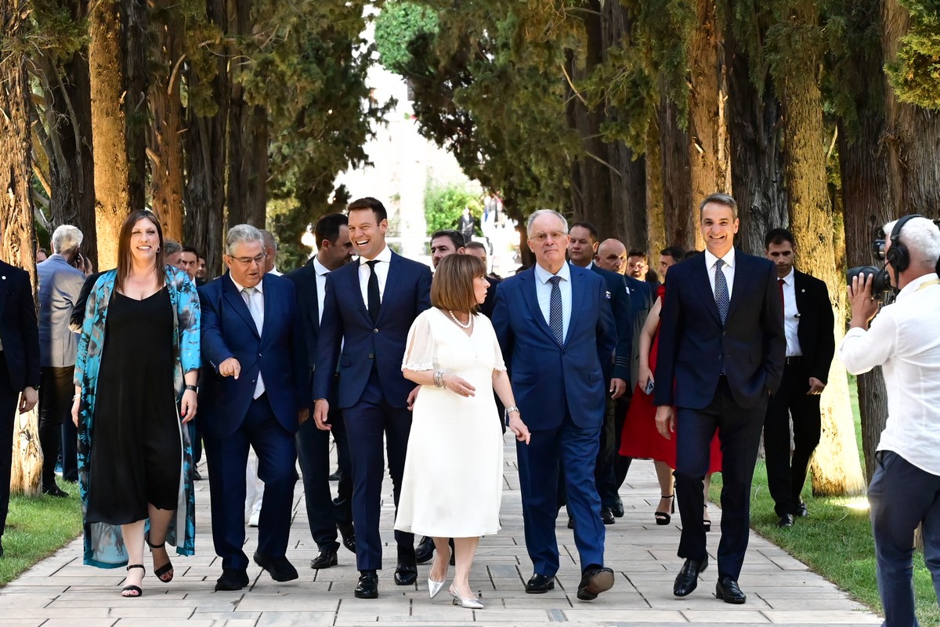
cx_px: 470
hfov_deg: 36.2
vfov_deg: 24.6
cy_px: 314
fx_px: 1436
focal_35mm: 55
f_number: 4
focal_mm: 55
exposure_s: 1/100
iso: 3200
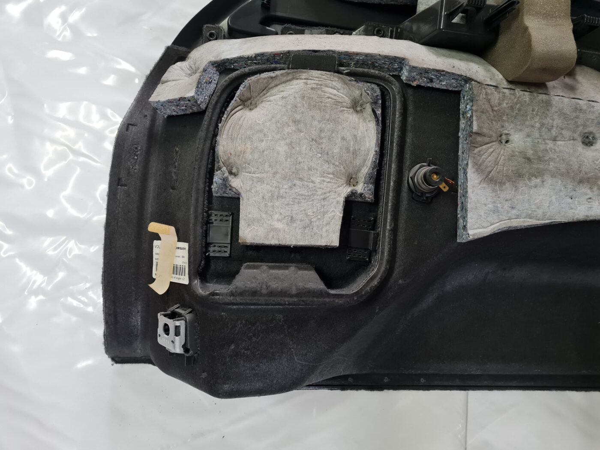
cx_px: 300
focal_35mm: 26
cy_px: 225
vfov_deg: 53.1
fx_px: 451
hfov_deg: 67.3
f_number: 1.8
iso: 500
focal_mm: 5.4
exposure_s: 1/50
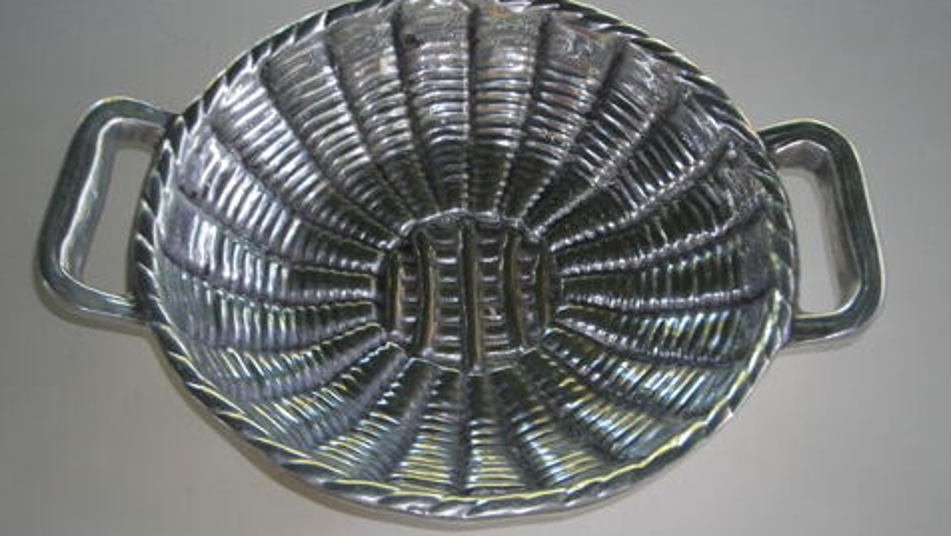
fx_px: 1135
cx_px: 474
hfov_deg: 45.5
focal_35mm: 45
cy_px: 234
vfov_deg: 26.5
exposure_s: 1/30
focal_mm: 6.8
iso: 50
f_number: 3.3
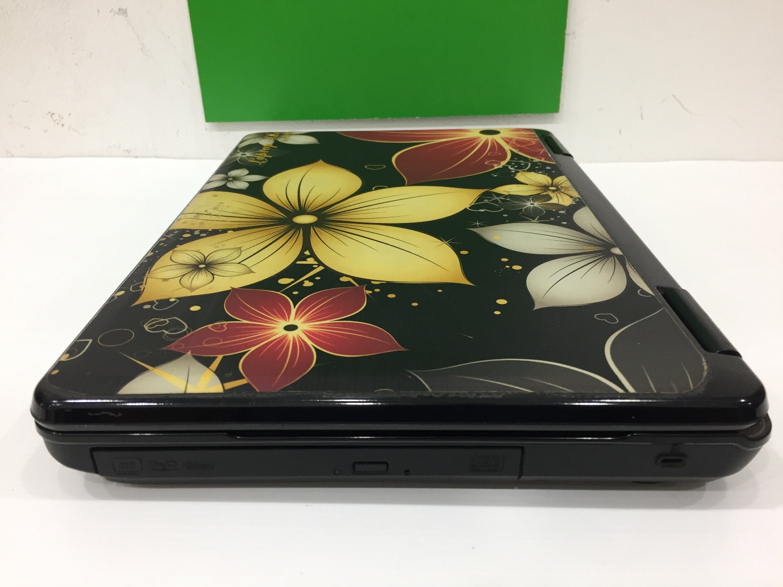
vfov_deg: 48.2
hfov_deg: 61.7
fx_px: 656
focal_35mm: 29
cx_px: 392
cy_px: 294
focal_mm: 4.15
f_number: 2.2
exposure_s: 1/33
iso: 100
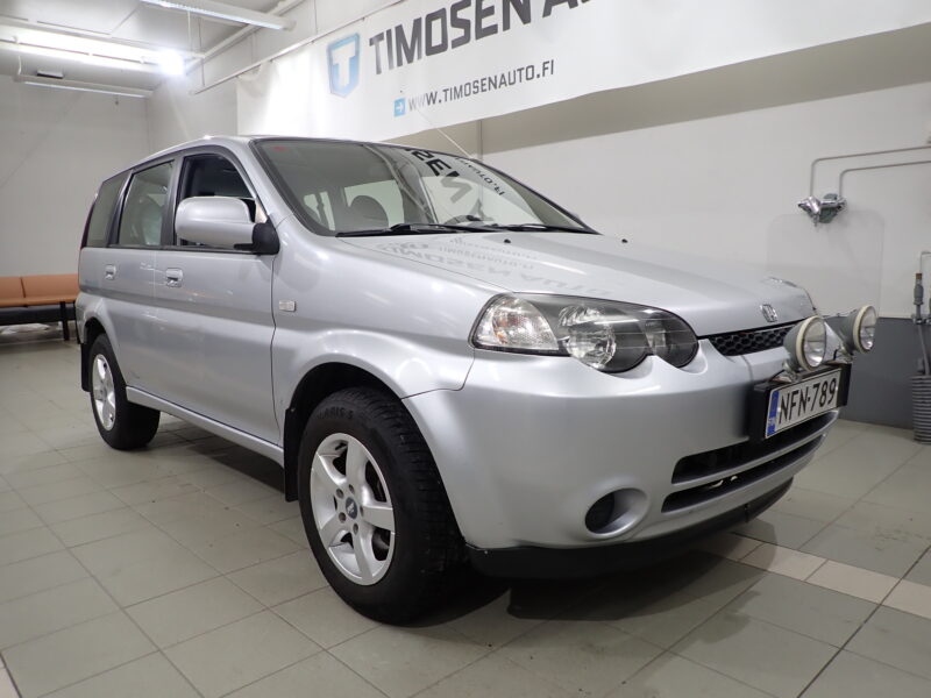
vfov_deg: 54.9
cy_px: 349
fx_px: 672
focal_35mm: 25
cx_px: 466
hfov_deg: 69.4
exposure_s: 1/60
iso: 125
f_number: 2
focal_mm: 4.5
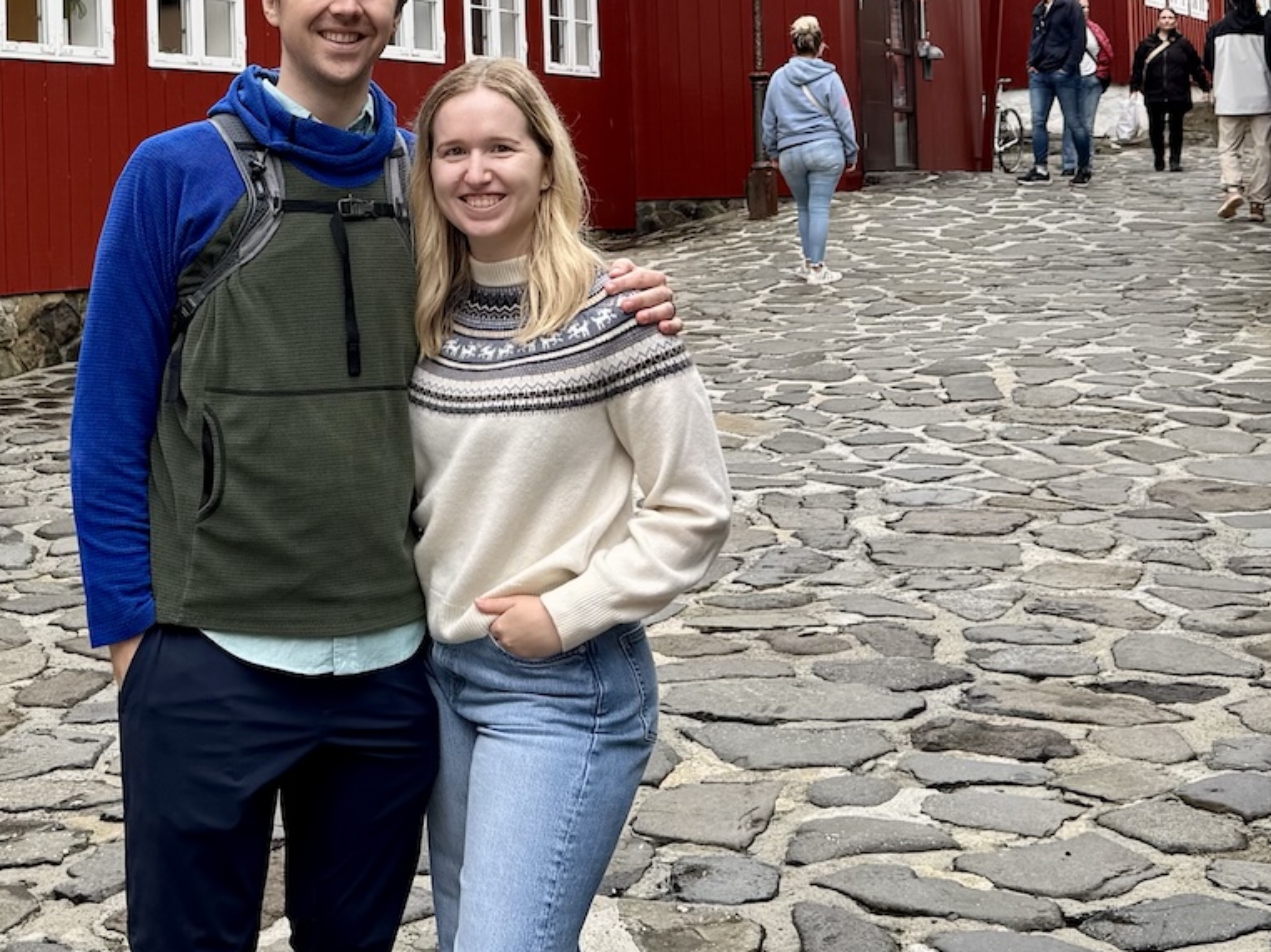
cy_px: 140
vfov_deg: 22.8
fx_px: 2312
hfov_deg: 30.5
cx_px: 415
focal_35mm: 63
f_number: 1.78
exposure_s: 1/428
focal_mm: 6.76
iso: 80
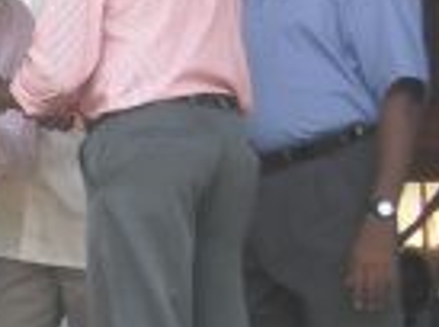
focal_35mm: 268
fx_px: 3390
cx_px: -288
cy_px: 292
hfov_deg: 7.2
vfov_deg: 5.5
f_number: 3.5
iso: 64
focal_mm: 9.87
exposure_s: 1/76
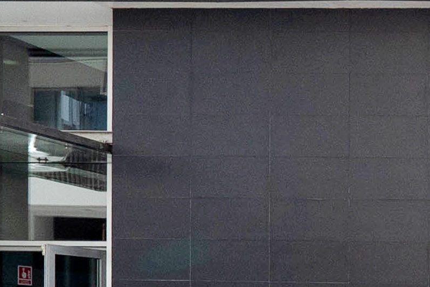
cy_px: -45
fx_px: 1016
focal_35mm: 85
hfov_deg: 14.2
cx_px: 1078
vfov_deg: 15.6
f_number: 8
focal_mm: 16
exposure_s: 1/640
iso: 800
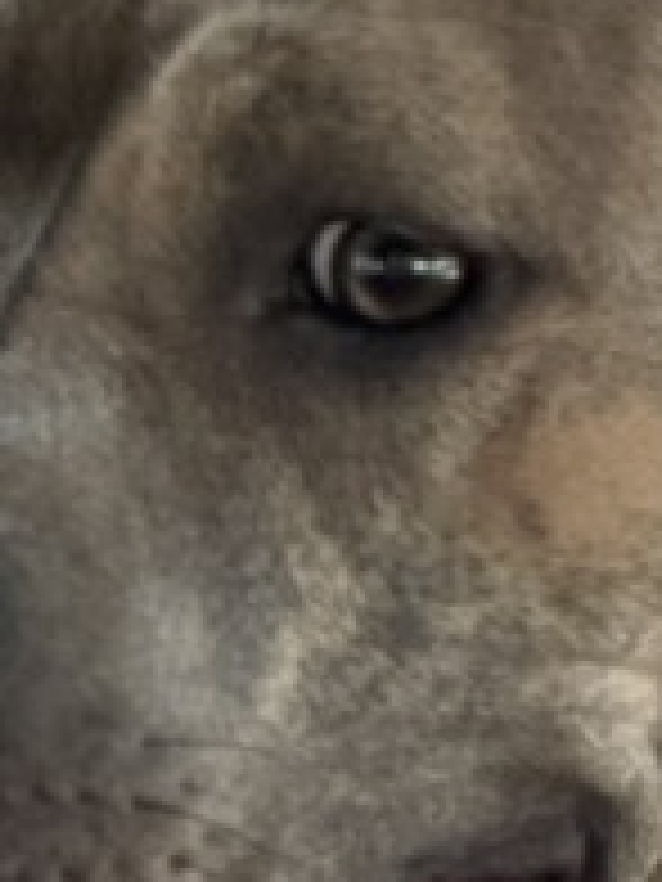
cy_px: 1503
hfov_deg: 3.7
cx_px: 36
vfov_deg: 4.9
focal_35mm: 403
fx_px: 10276
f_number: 2.8
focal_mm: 9
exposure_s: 1/121
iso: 125
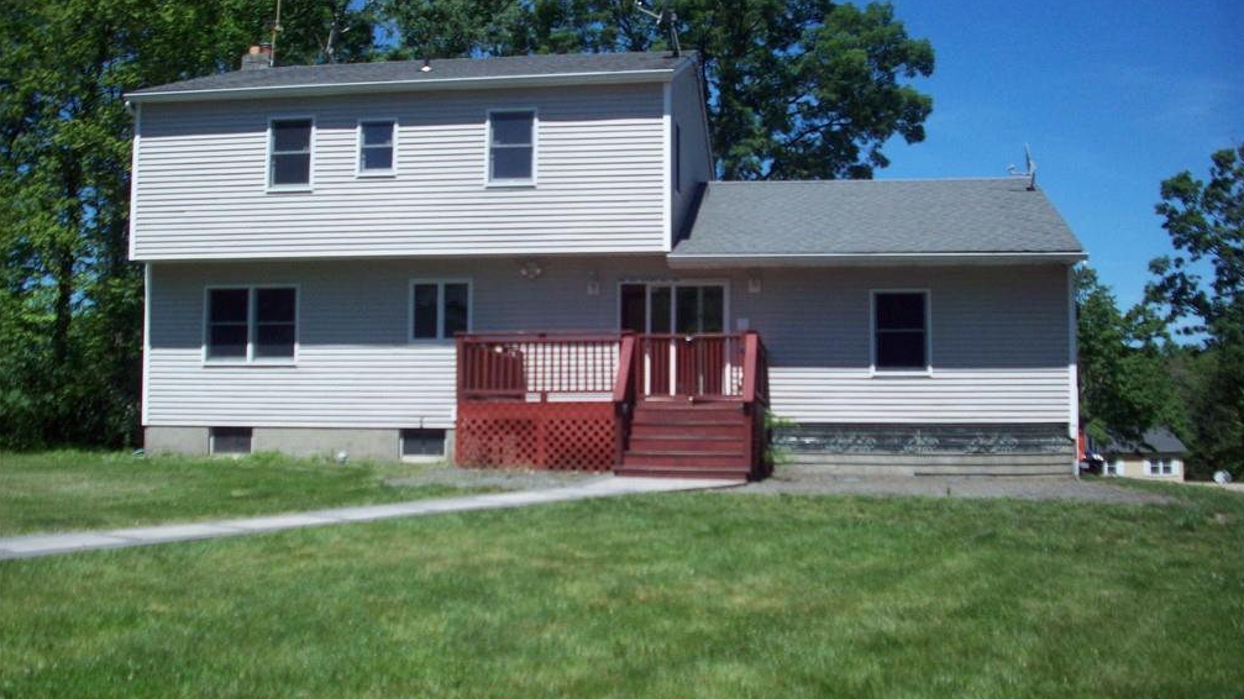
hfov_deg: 49.4
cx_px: 626
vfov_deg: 29.0
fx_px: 1352
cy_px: 379
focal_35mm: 41
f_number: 5.6
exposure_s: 1/433
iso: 80
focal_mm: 6.2
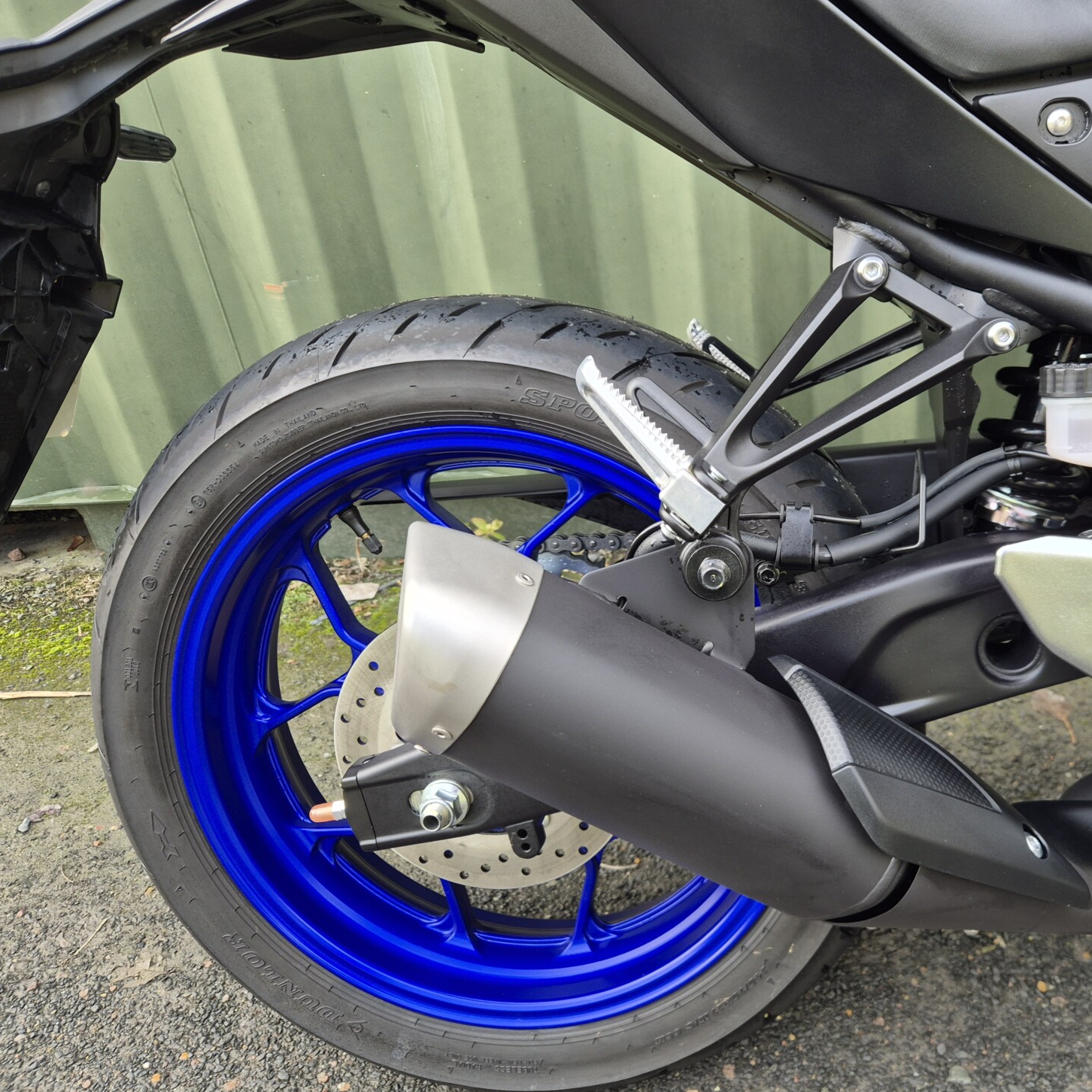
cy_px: 554
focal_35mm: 28
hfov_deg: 56.2
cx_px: 720
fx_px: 999
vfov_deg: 57.3
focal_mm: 5.4
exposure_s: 1/180
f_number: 1.8
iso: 64
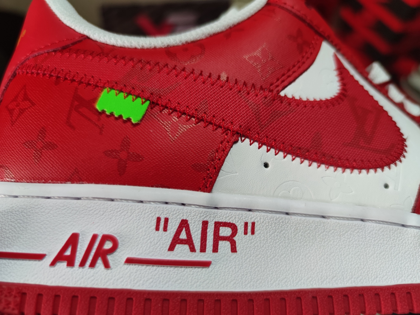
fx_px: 291
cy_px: 158
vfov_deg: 56.8
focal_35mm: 24
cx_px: 210
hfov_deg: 71.6
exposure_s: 1/100
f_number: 1.69
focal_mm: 6.72
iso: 129
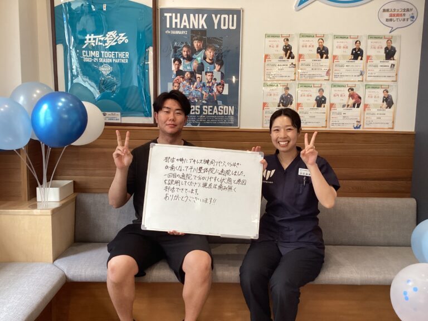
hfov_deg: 58.4
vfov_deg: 45.4
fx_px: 383
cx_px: 214
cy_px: 160
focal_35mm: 31
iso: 160
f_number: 2.4
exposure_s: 1/60
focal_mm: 3.3
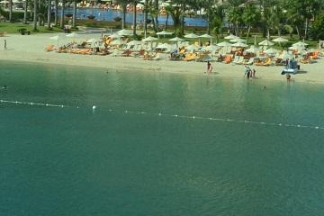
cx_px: 344
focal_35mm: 125
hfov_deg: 16.0
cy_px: -61
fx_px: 1125
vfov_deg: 10.7
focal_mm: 20
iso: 400
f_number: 10
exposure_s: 1/400
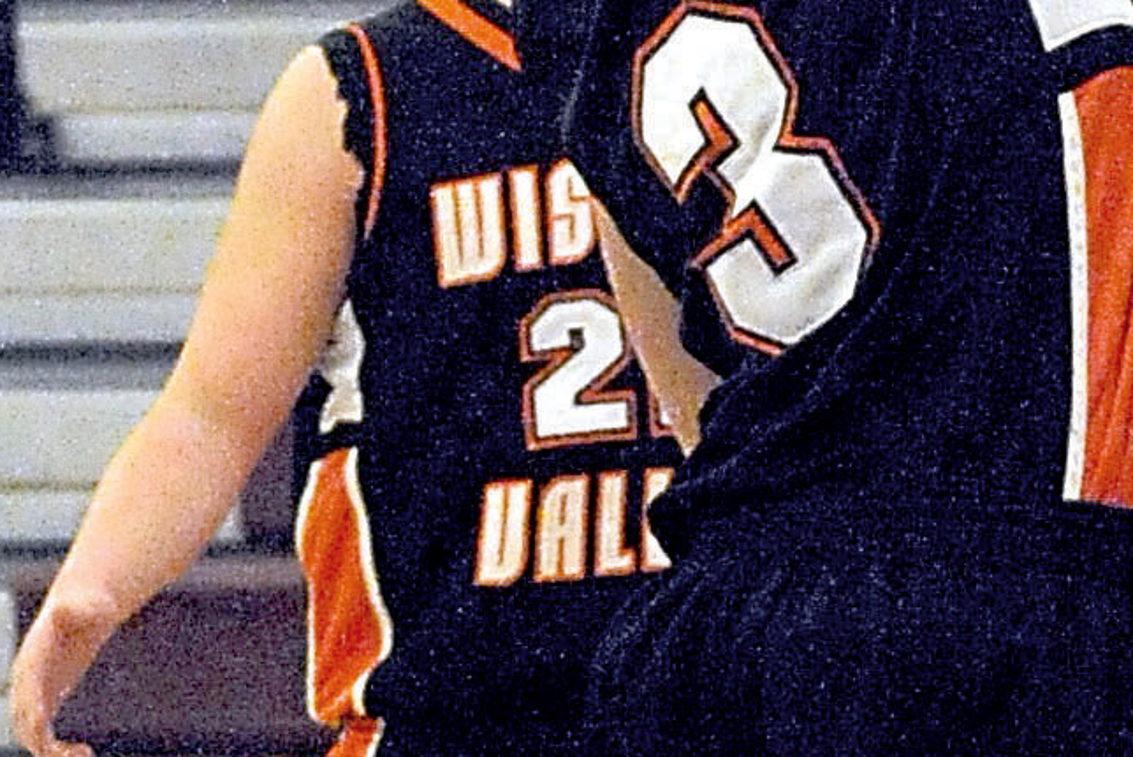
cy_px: 100
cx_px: 781
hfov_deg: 3.9
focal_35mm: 528
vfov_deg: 2.6
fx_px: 16624
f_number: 4.5
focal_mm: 80
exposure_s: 1/500
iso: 6400
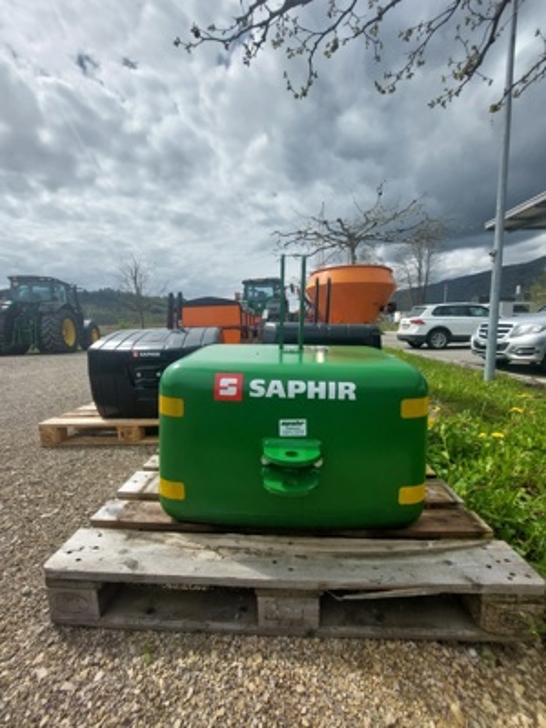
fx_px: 273
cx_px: 273
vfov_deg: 106.2
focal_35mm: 13
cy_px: 364
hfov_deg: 89.9
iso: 50
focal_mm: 1.74
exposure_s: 1/2652
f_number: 2.2
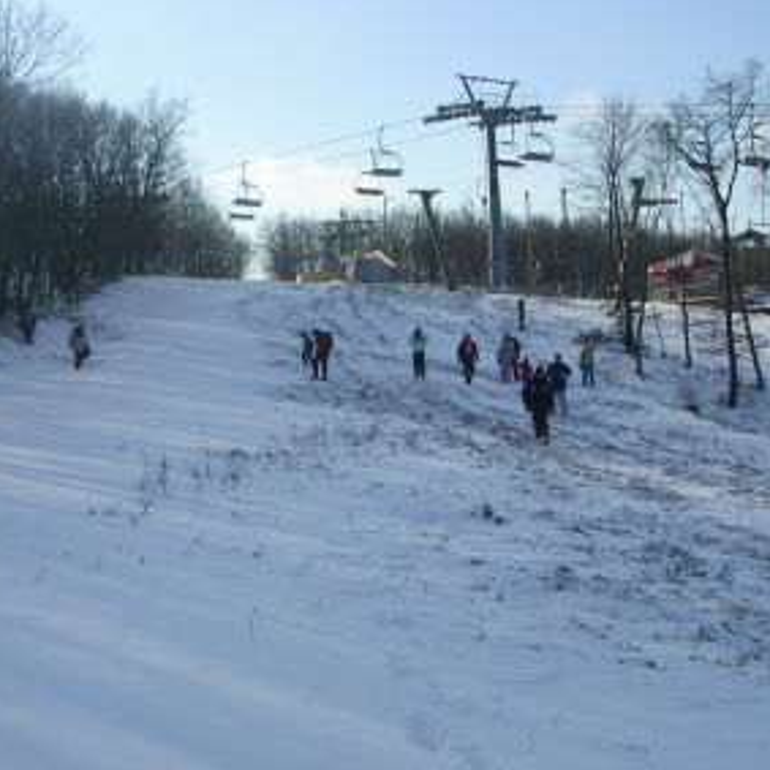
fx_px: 1434
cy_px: 435
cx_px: 362
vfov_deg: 30.0
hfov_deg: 30.0
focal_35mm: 57
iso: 50
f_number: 5.6
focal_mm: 5.8
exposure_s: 1/376
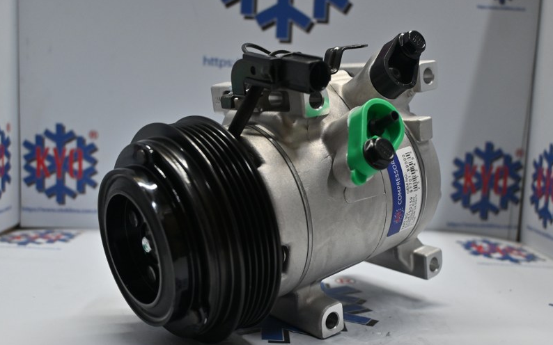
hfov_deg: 50.9
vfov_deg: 33.1
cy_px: 182
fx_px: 580
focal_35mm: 39
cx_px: 276
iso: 640
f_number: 4.2
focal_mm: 25
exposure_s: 1/125
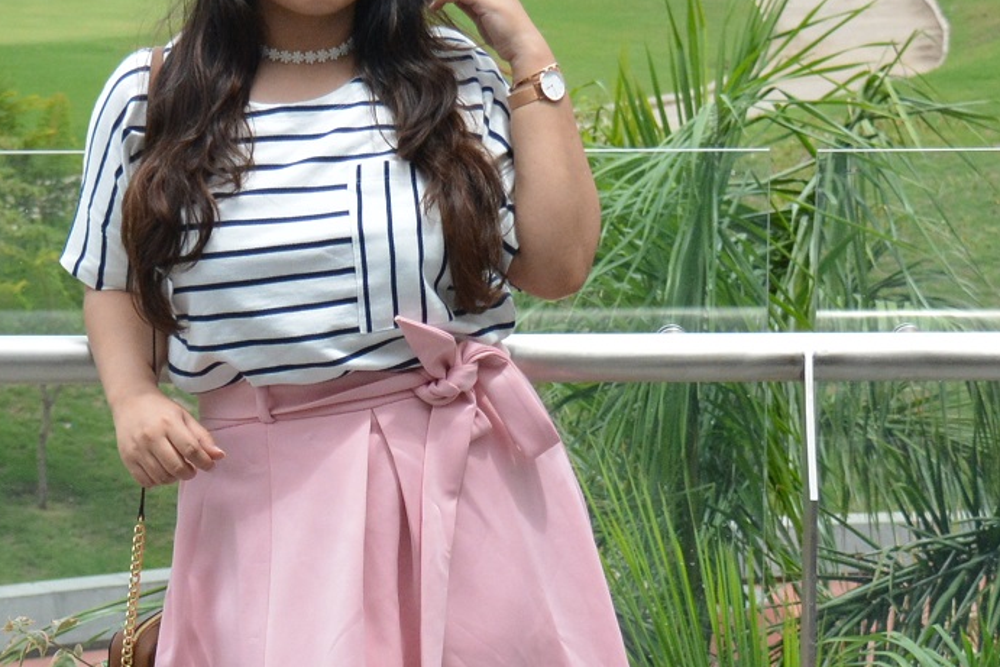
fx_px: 4612
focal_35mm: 166
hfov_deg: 12.4
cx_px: 389
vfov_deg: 8.3
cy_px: 572
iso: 1250
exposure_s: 1/4000
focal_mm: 34
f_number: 5.6
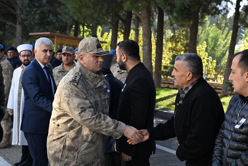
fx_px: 482
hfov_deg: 28.8
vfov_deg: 19.5
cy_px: 83
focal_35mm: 70
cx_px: 124
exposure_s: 1/1000
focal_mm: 70
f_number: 6.3
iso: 1000
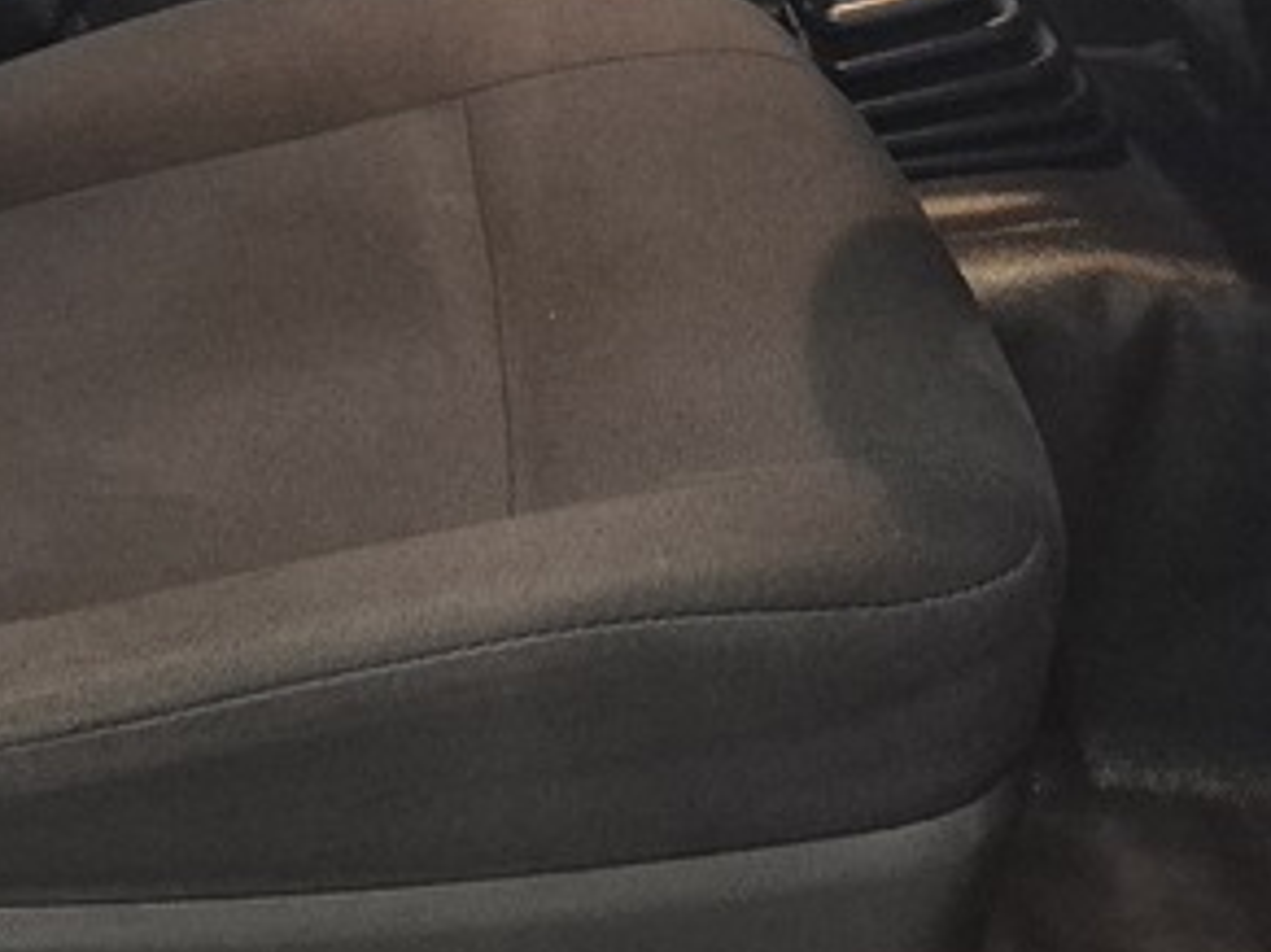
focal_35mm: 81
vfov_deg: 16.8
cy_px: -415
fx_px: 2973
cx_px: 502
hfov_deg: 24.1
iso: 1250
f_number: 1.8
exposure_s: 1/25
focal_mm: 5.4
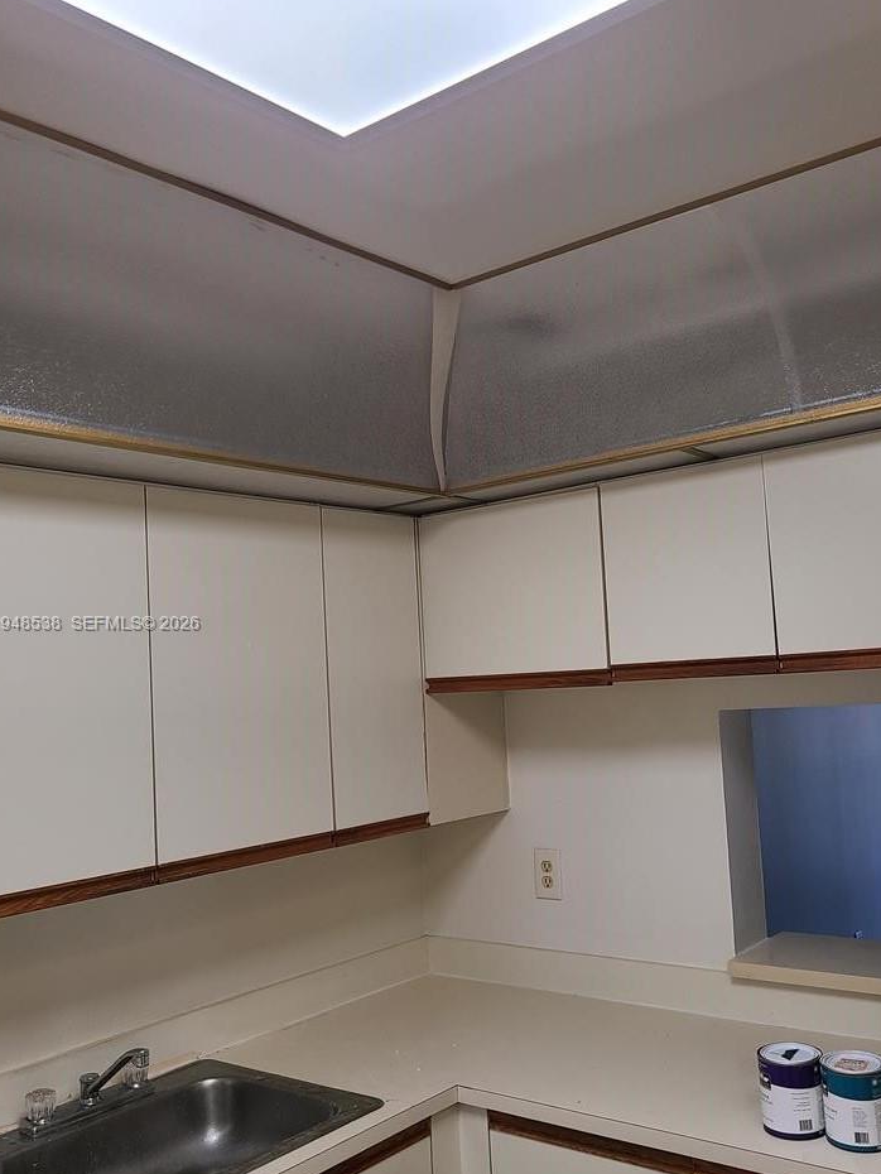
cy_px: 624
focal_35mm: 33
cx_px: 525
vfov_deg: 55.3
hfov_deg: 42.8
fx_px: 1119
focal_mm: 5.4
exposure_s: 1/119
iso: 80
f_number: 1.8
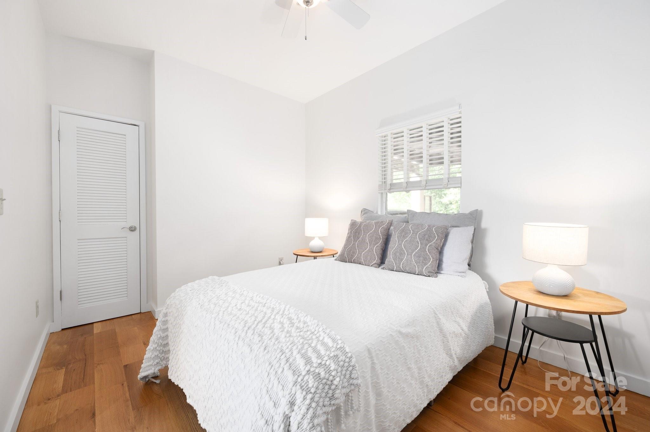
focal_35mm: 14
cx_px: 325
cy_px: 216
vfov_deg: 81.1
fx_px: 253
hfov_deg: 104.3
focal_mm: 14
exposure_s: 1/60
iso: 400
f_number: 8
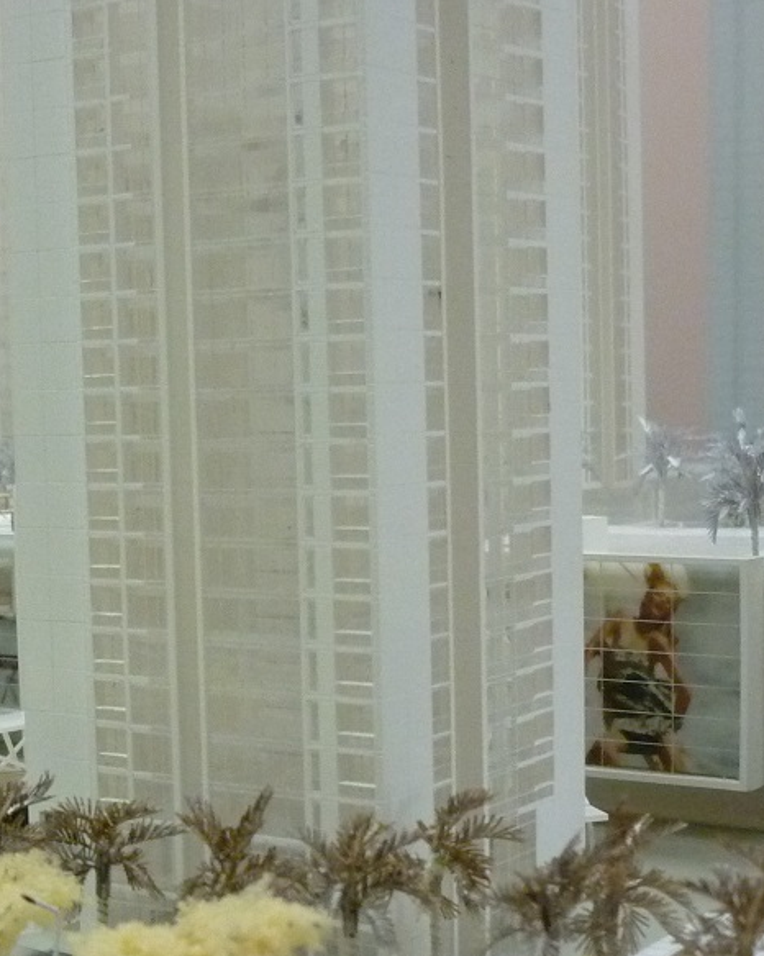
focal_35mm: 70
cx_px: 144
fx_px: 1980
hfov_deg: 21.6
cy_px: 526
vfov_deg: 27.1
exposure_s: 1/30
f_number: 2.8
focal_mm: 5.5
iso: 400
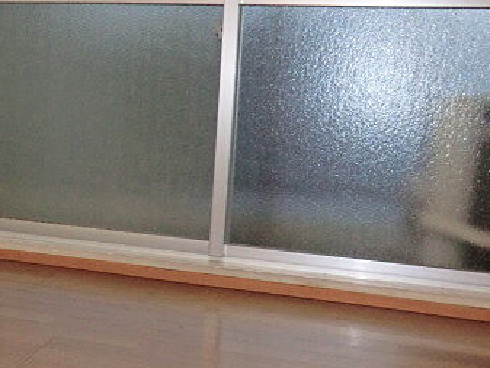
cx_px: 57
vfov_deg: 26.6
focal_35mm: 55
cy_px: 191
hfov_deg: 33.3
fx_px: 779
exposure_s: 1/60
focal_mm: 5.2
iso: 400
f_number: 3.5
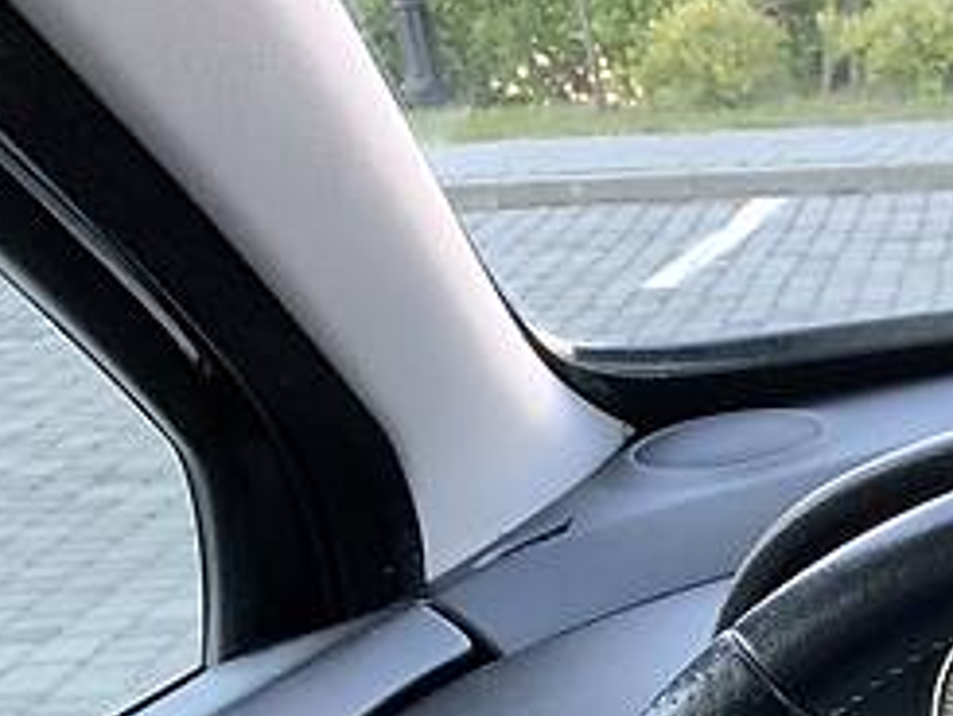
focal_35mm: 85
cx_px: 1400
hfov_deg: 20.1
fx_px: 2341
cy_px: 1086
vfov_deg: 15.9
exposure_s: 1/122
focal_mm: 4.2
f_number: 1.8
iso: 32
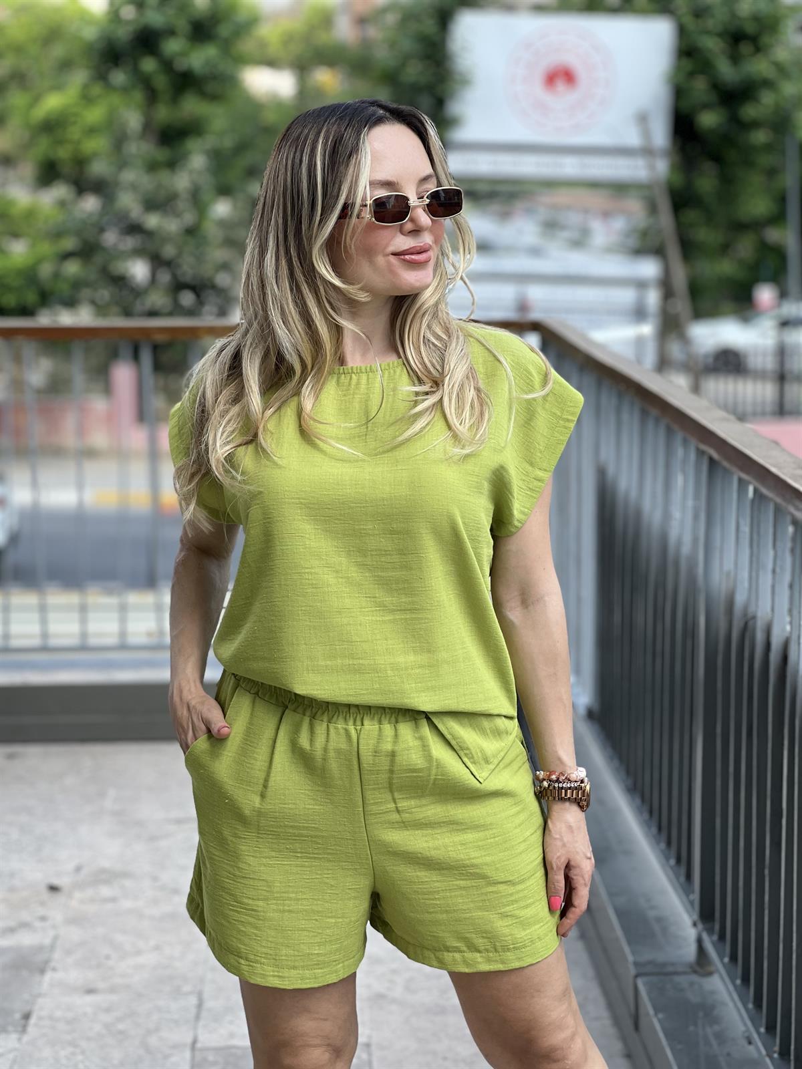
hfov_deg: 19.1
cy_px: 534
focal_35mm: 77
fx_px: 2379
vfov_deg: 25.3
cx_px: 401
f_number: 2.8
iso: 25
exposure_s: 1/232
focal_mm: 9
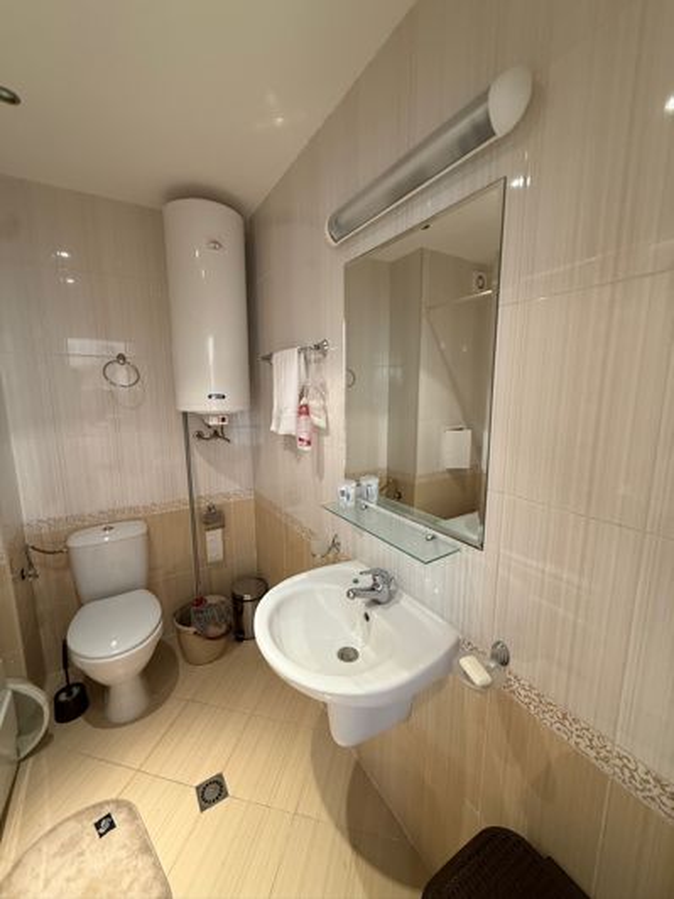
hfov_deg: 85.7
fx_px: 363
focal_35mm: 14
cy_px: 450
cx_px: 337
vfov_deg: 102.1
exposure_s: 1/50
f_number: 2.2
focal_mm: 2.22
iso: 200
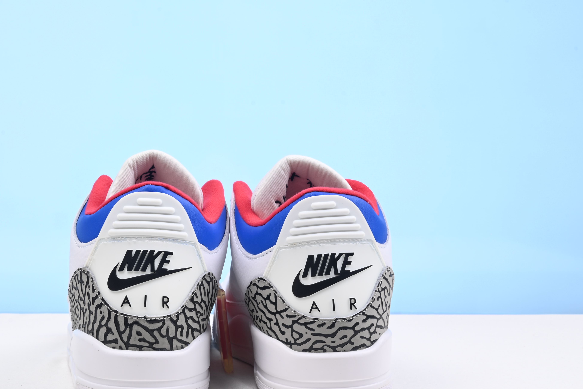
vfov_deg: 21.9
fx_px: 1004
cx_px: 221
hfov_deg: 32.2
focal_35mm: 62
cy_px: 243
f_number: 16
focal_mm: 40
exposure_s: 1/2
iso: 100
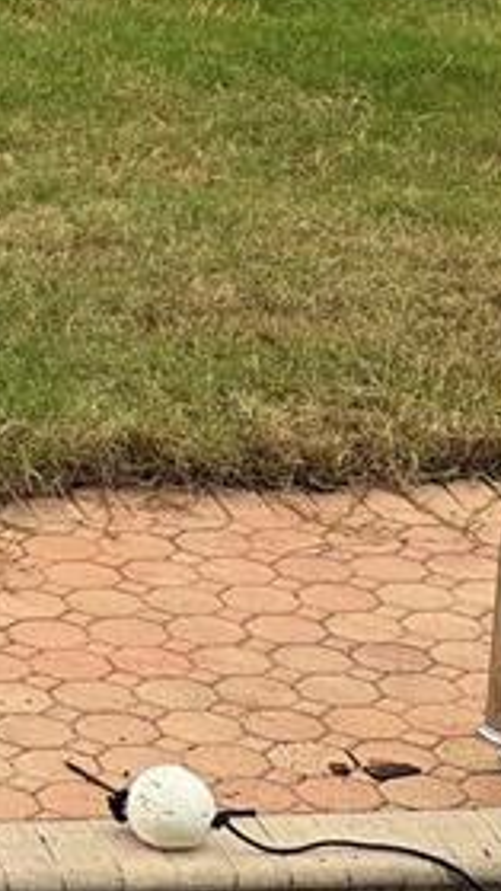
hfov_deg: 5.2
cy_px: -102
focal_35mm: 231
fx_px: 5454
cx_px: -373
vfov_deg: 9.2
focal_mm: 9
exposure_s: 1/99
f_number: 2.8
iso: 50
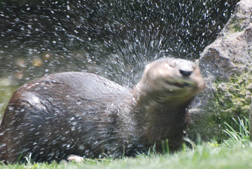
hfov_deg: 2.4
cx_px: 122
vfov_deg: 1.6
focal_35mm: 873
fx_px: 6117
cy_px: 95
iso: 400
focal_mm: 300
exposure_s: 1/320
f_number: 5.6
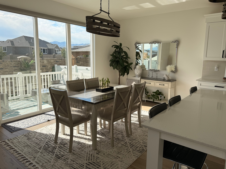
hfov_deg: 69.4
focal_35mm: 25
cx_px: 113
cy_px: 82
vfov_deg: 54.9
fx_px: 163
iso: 80
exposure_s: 1/2370
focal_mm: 6.76
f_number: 1.78
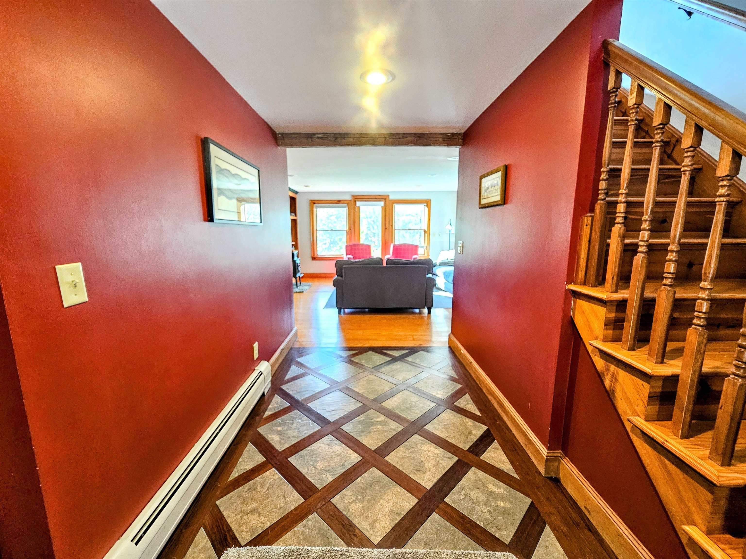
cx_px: 373
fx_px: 280
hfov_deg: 106.2
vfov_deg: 89.9
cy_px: 280
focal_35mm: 13
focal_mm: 2.2
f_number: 2.2
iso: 320
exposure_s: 1/40
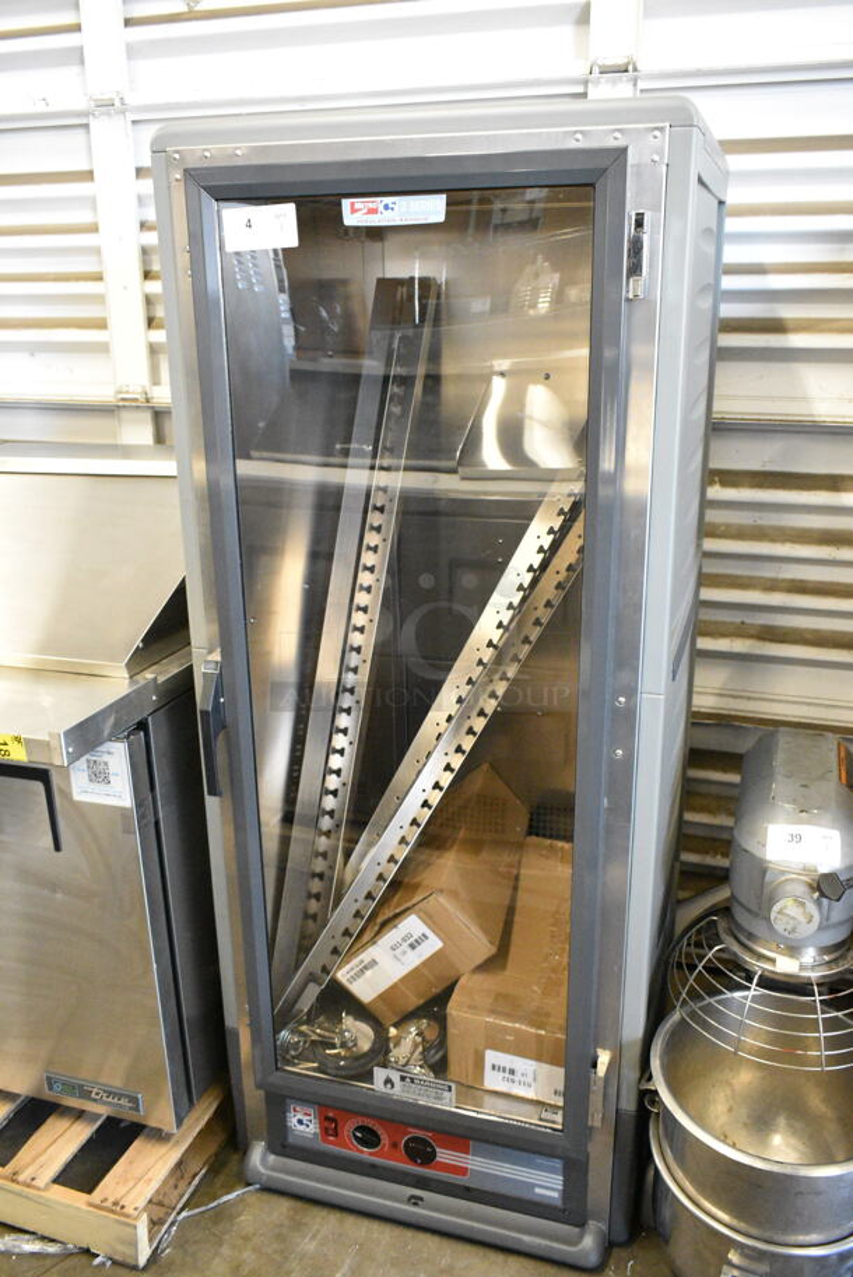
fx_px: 1065
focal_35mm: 30
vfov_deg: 61.9
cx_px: 426
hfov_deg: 43.7
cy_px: 638
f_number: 5
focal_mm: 20
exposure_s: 1/125
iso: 6400
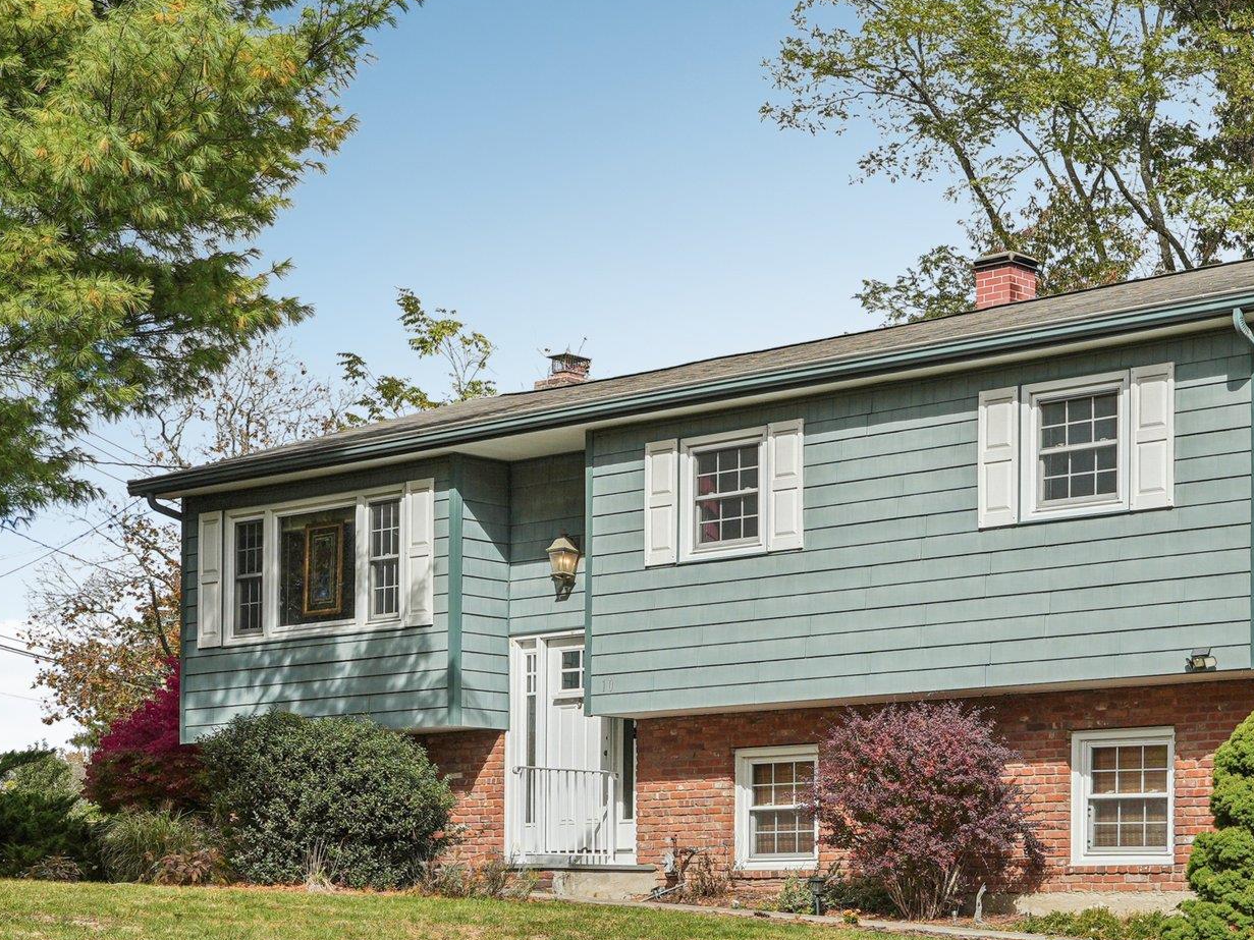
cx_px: 839
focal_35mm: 72
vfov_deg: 20.3
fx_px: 2608
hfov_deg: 26.9
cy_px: 653
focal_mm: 30
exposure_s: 1/250
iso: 100
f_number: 9
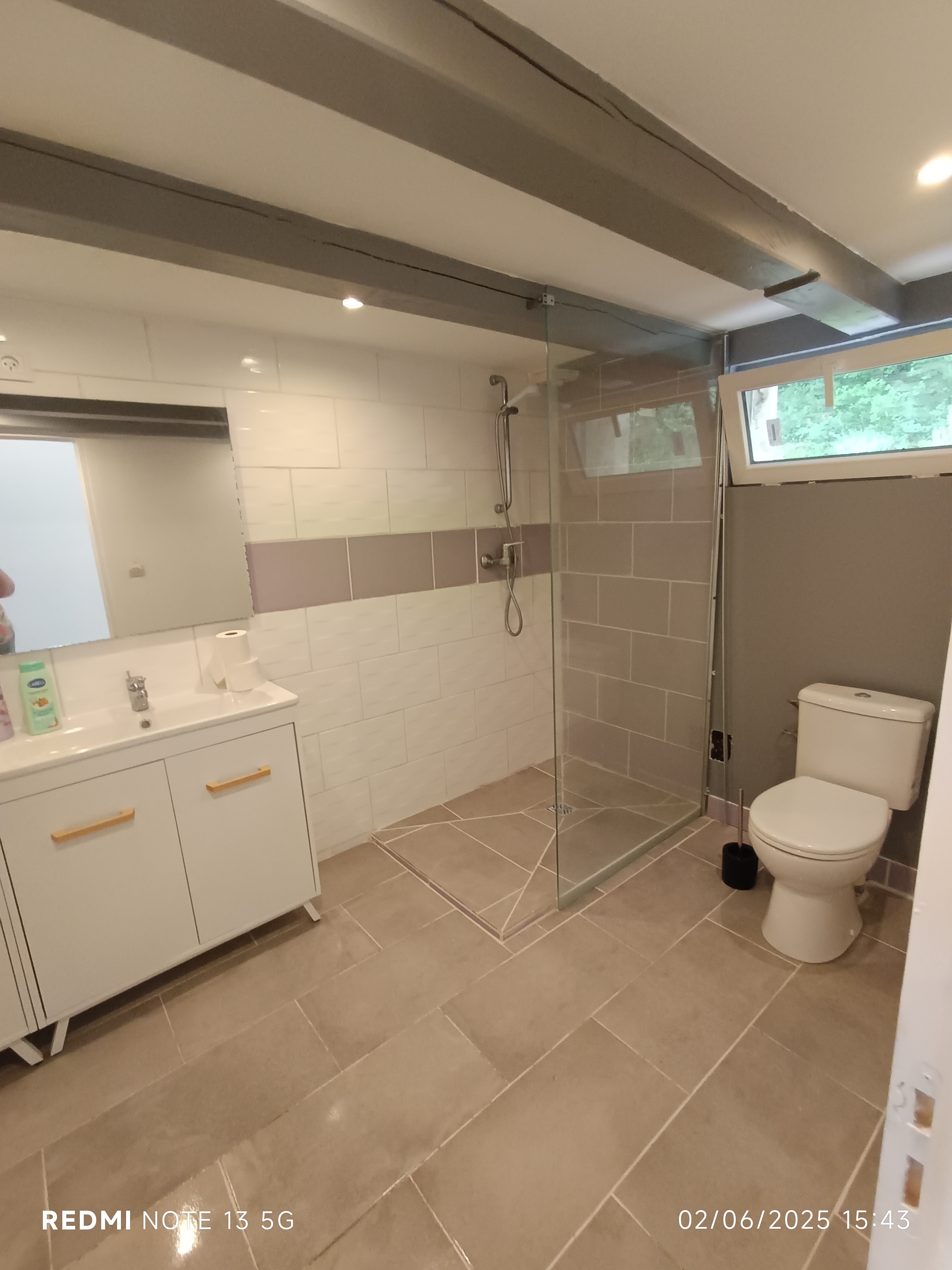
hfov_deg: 78.1
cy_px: 635
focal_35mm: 16
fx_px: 587
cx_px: 476
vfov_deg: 94.5
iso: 334
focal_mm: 1.65
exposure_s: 1/33.3
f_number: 2.2
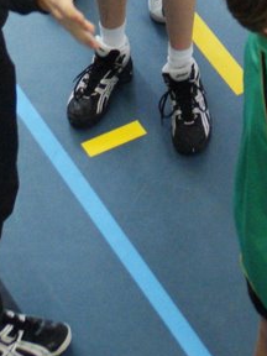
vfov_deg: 9.2
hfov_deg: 7.0
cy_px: -124
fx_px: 2160
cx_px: 268
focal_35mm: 210
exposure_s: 1/200
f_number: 3.2
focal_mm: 35
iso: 800
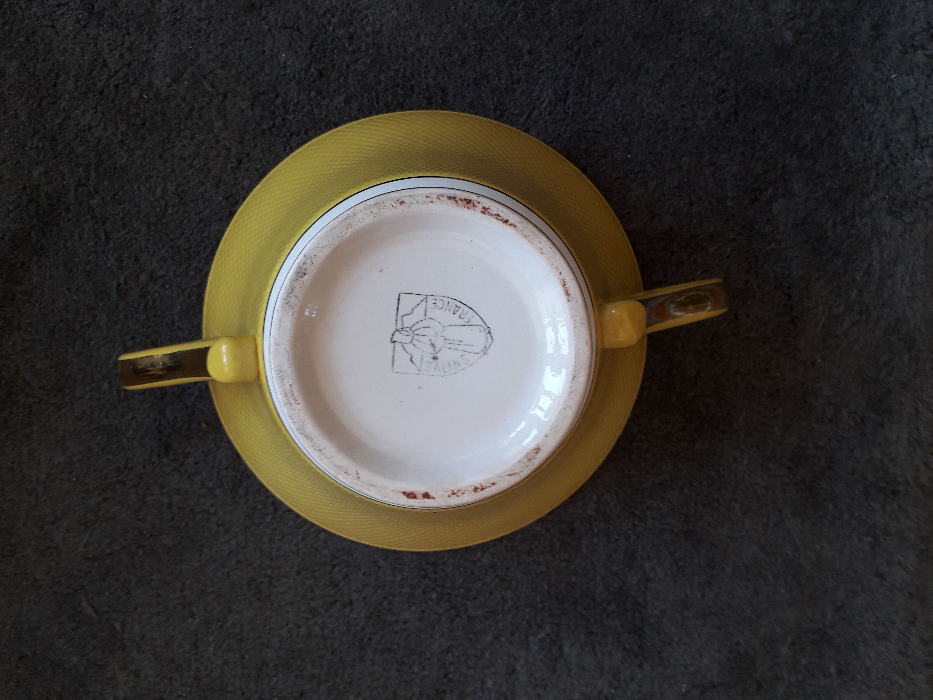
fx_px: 728
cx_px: 466
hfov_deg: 65.3
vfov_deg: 51.4
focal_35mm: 27
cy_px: 350
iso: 64
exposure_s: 1/40
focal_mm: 3.6
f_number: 1.9
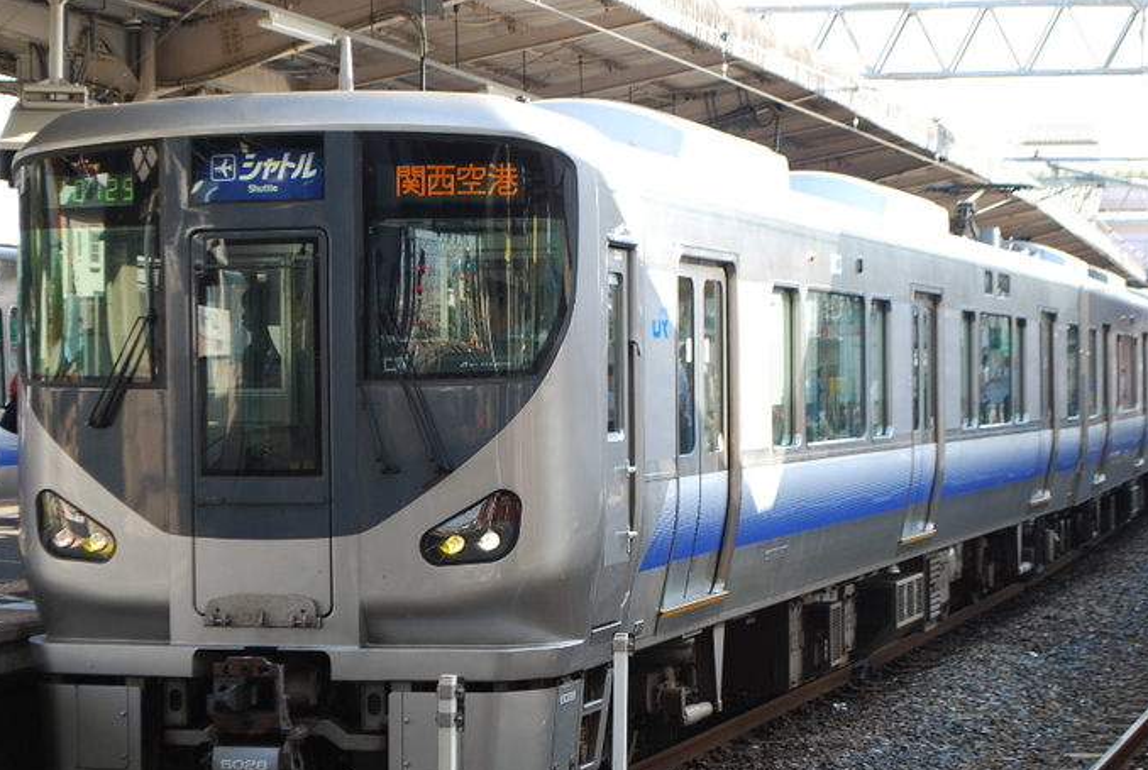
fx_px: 2940
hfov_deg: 22.1
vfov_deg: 14.9
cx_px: 586
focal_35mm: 92
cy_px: 422
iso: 200
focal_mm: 52
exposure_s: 1/80
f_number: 5.6
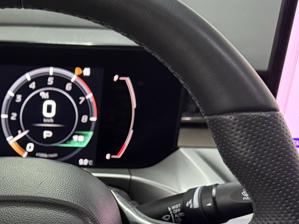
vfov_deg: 21.7
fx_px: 561
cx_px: 18
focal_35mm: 65
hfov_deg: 28.4
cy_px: 232
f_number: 1.78
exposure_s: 1/38
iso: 1000
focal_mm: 6.76
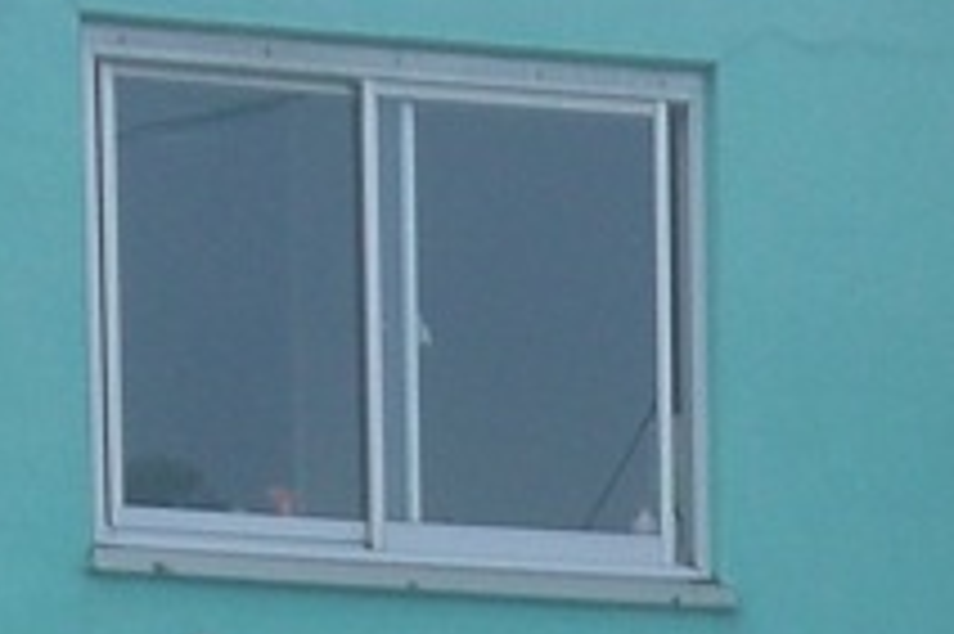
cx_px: 940
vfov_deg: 3.7
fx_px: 9744
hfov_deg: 5.6
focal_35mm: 368
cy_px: 1673
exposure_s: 1/200
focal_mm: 12.47
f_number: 4.5
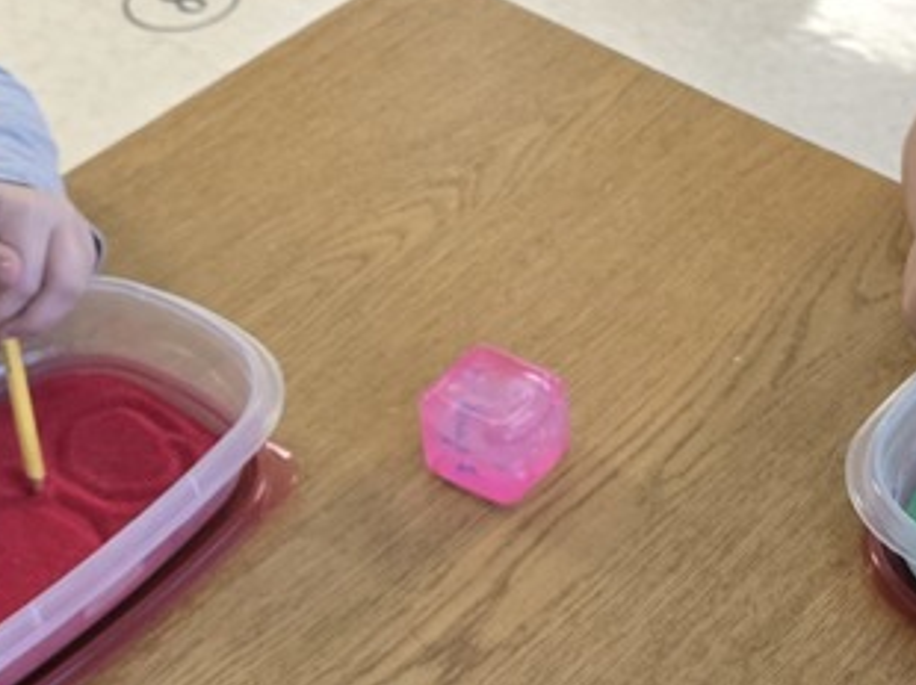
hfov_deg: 25.7
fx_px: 2010
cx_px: 523
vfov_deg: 19.2
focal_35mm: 76
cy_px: 168
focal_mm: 5.4
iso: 320
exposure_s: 1/120
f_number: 1.8
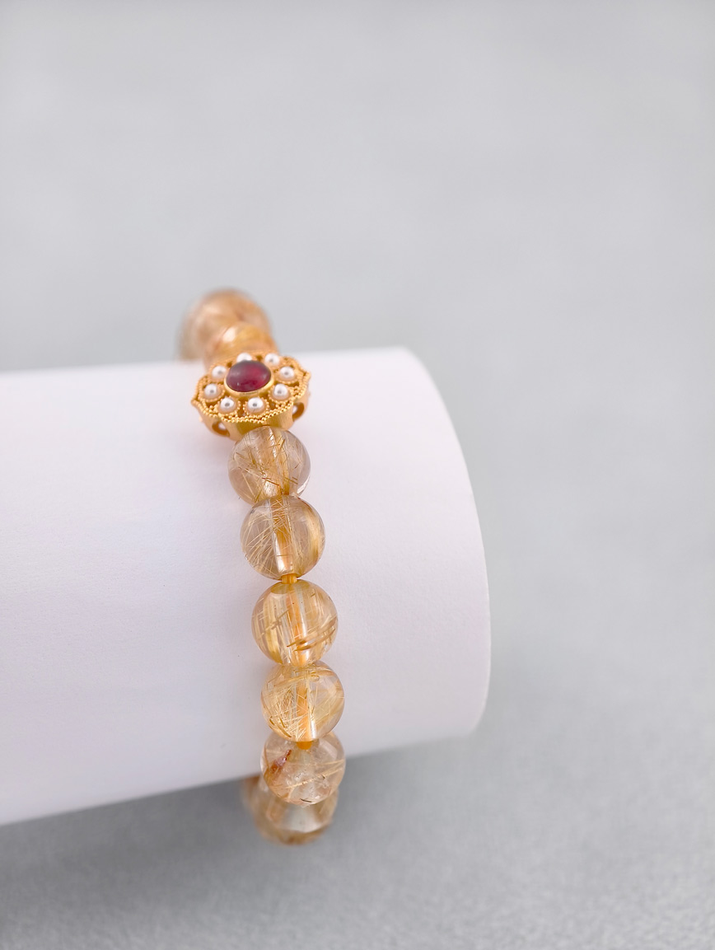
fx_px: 2335
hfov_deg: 17.4
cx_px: 358
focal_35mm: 85
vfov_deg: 23.0
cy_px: 475
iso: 125
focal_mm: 22.48
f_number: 2.67
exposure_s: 1/160
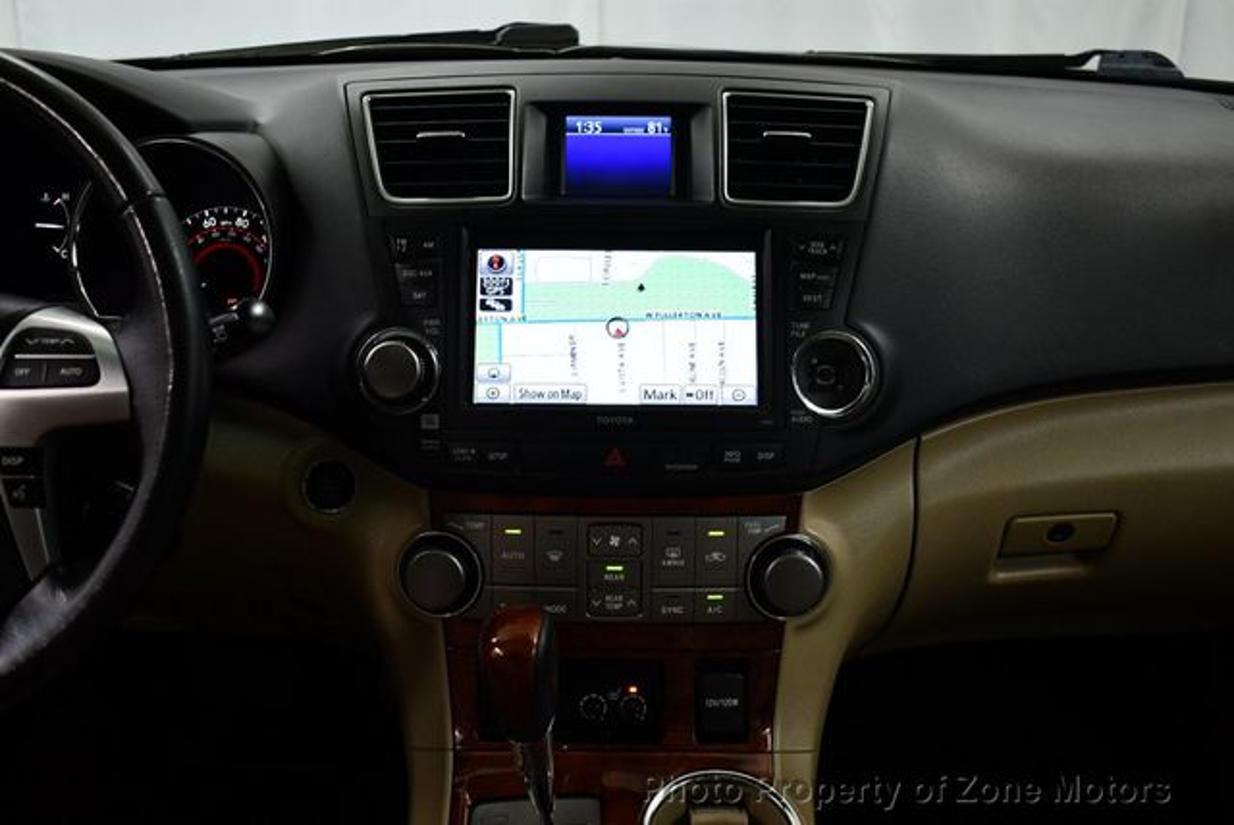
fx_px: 1235
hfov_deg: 53.1
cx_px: 617
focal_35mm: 36
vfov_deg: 36.9
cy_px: 412
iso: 1000
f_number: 3.5
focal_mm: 18
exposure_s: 1/125
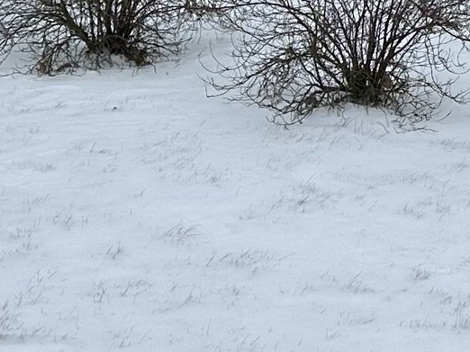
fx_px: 1873
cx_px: 779
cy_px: -592
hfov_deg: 13.2
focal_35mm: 138
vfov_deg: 9.2
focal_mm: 6.86
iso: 80
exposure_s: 1/2882
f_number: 1.78
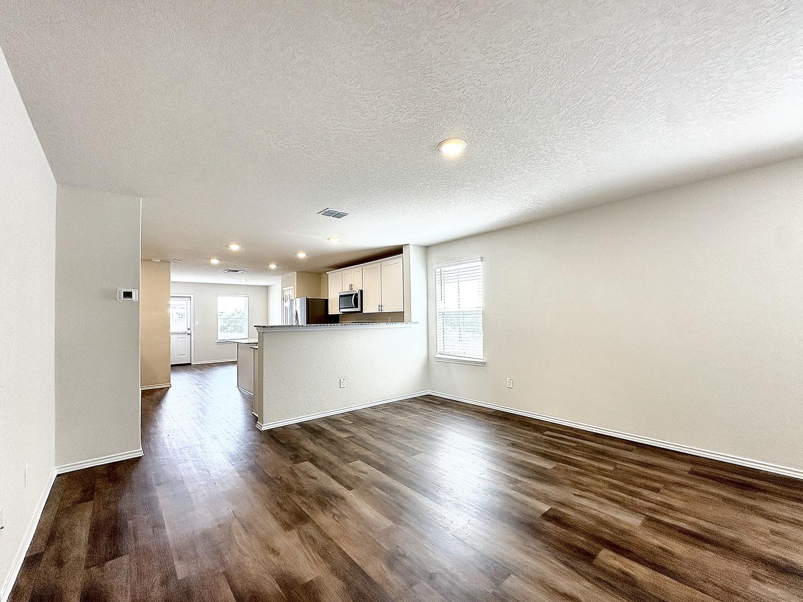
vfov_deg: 85.7
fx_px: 325
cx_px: 402
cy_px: 301
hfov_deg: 102.1
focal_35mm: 14
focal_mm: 2.2
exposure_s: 1/120
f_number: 2.2
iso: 100
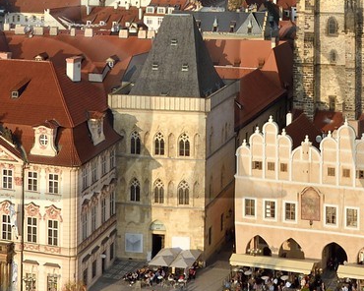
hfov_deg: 27.5
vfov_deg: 21.7
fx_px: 743
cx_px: 173
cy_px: 38
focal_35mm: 69
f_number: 13
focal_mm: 17
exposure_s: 1/200
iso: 200
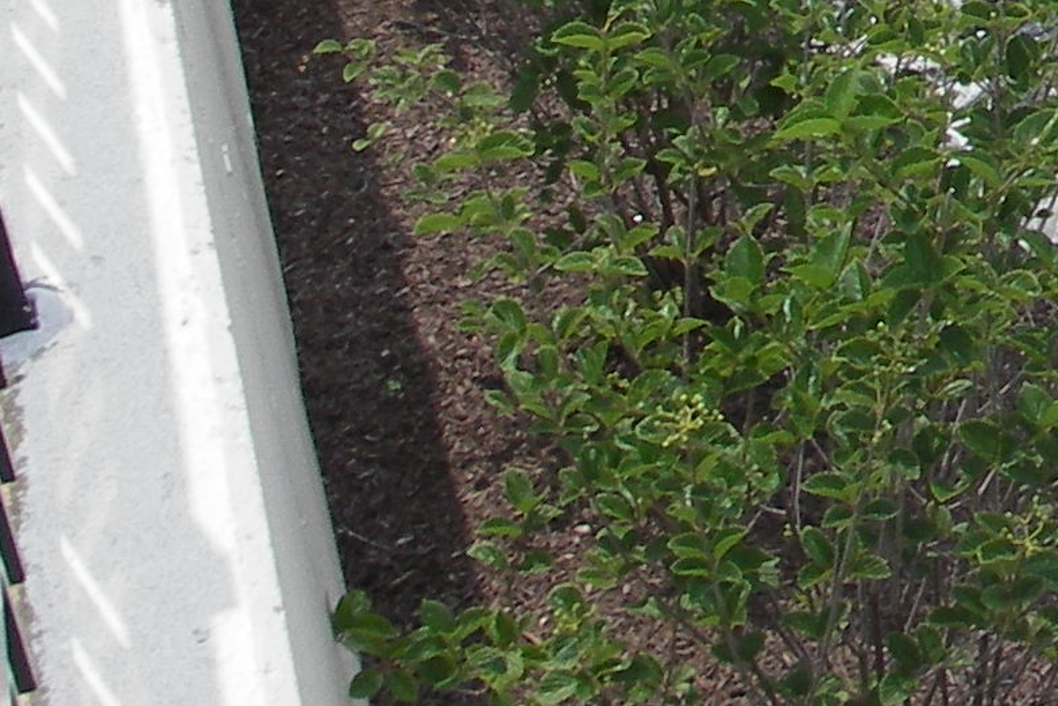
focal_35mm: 129
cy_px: -574
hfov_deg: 14.9
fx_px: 3792
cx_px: 1522
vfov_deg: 10.0
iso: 50
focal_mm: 6.3
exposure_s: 1/160
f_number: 6.6
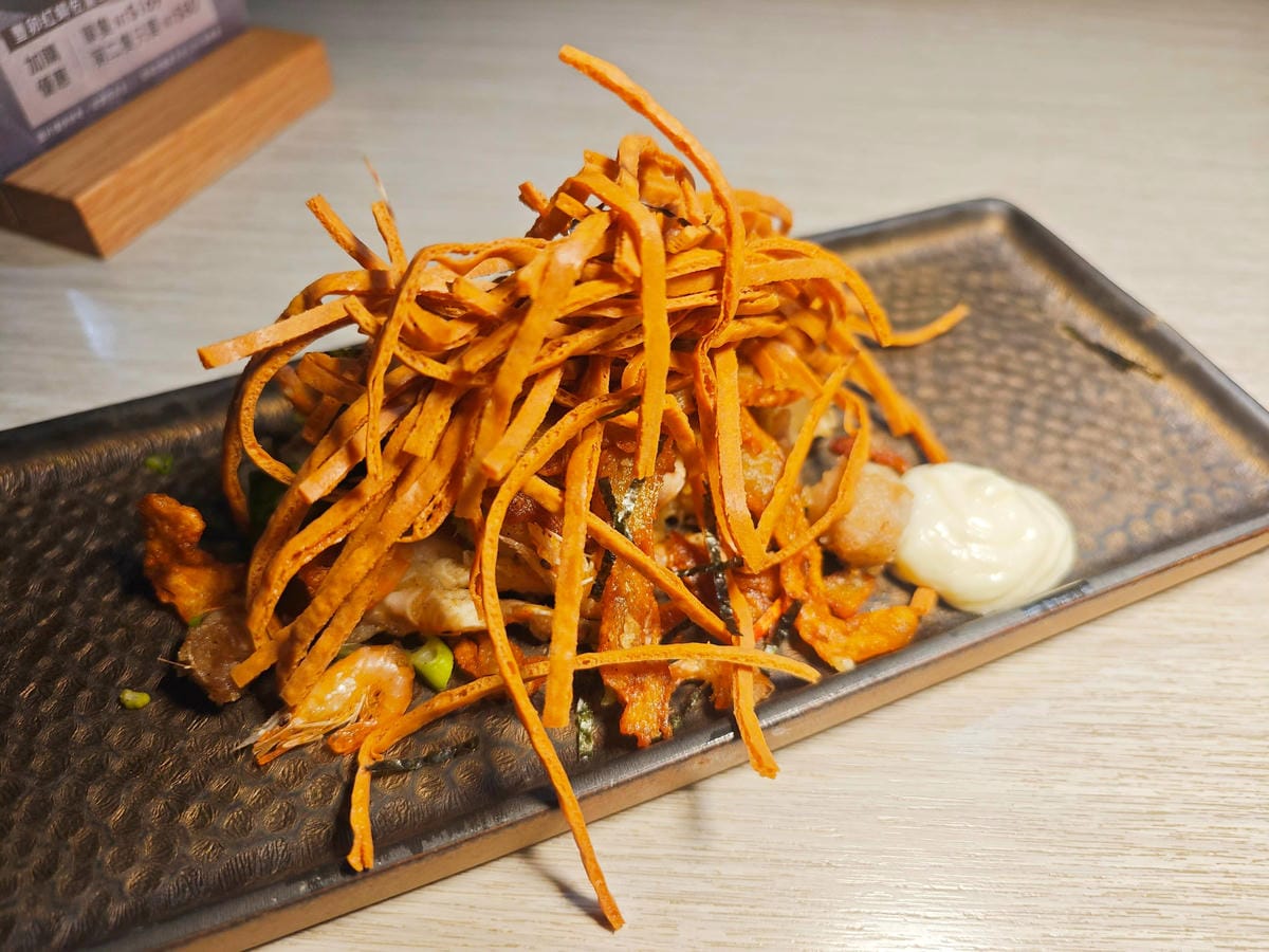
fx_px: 843
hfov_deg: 73.9
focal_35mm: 23
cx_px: 634
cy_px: 476
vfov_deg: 58.9
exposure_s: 1/120
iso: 160
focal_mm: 8.72
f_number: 2
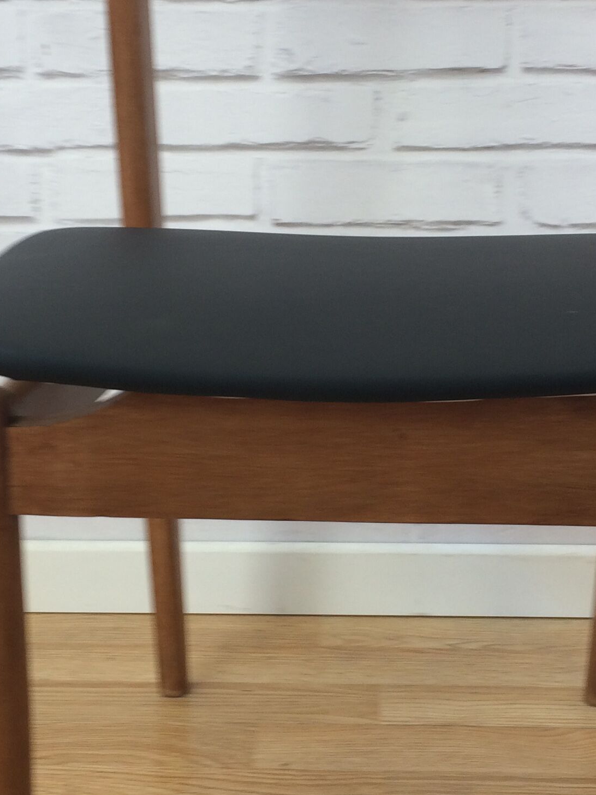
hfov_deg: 22.6
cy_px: 348
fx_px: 1492
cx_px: 323
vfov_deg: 29.8
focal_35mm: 65
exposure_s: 1/50
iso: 32
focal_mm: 4.15
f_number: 2.2
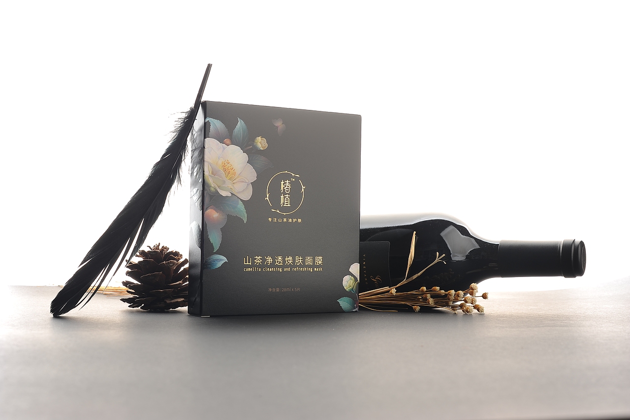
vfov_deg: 27.0
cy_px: 210
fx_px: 875
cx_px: 315
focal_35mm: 50
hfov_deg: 39.6
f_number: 14
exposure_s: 1/100
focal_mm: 50
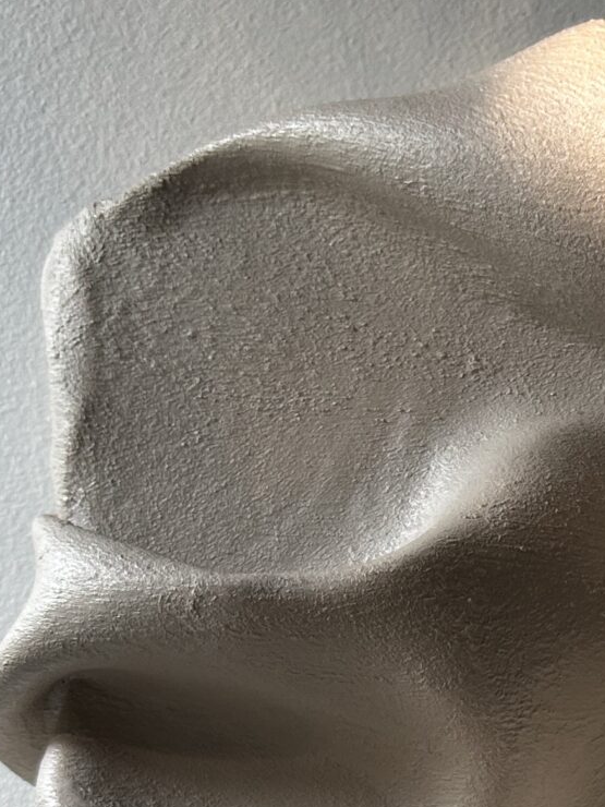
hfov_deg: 15.5
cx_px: 811
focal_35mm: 90
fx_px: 2097
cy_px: 971
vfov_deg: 20.4
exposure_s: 1/121
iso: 50
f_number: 1.5
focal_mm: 5.7
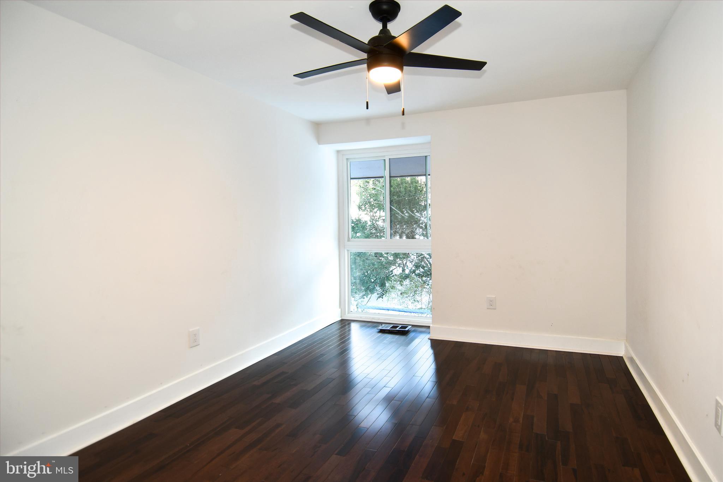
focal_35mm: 18
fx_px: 361
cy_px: 241
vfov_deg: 67.4
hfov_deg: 90.0
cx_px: 362
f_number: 4
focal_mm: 12
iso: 250
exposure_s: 1/60
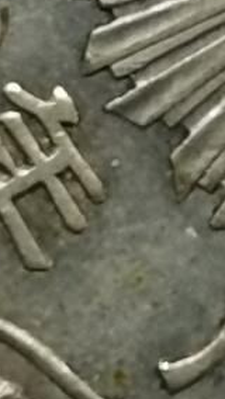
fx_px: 5191
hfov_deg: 2.5
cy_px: -105
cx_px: 409
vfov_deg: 4.4
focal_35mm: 490
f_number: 1.6
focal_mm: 5.56
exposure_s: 1/100
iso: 64
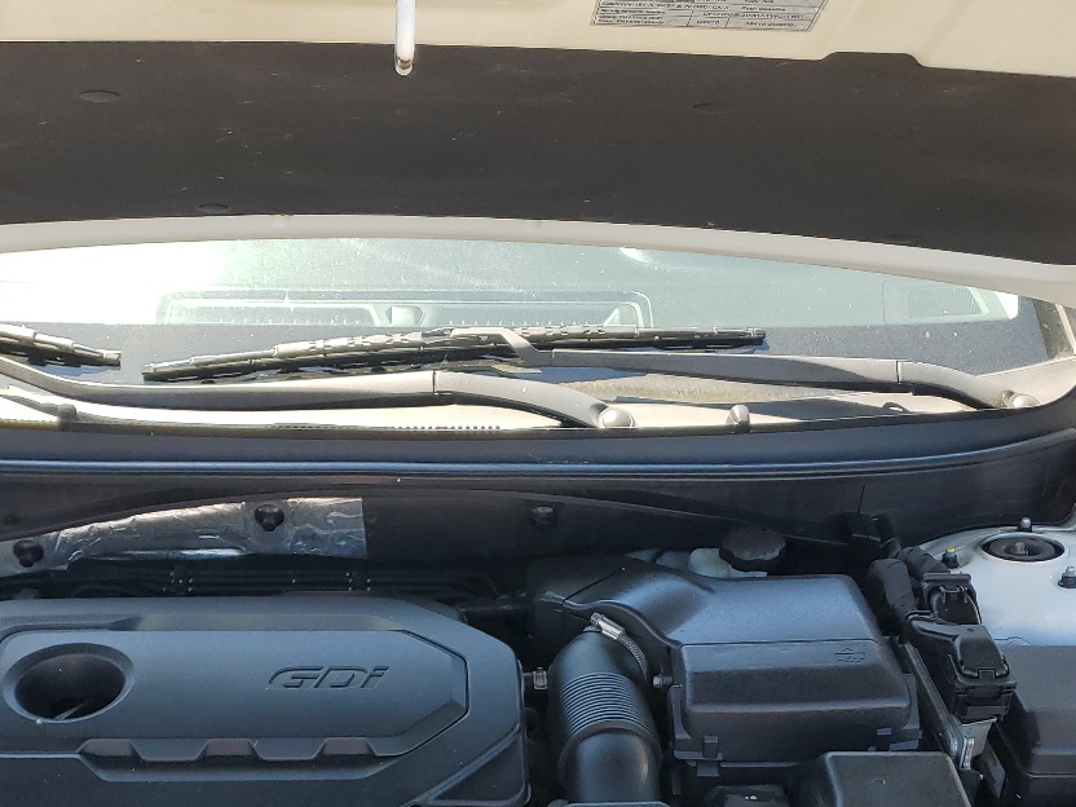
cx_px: 413
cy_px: 767
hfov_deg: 38.0
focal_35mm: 50
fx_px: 1554
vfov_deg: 27.7
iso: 50
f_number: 1.5
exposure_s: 1/476
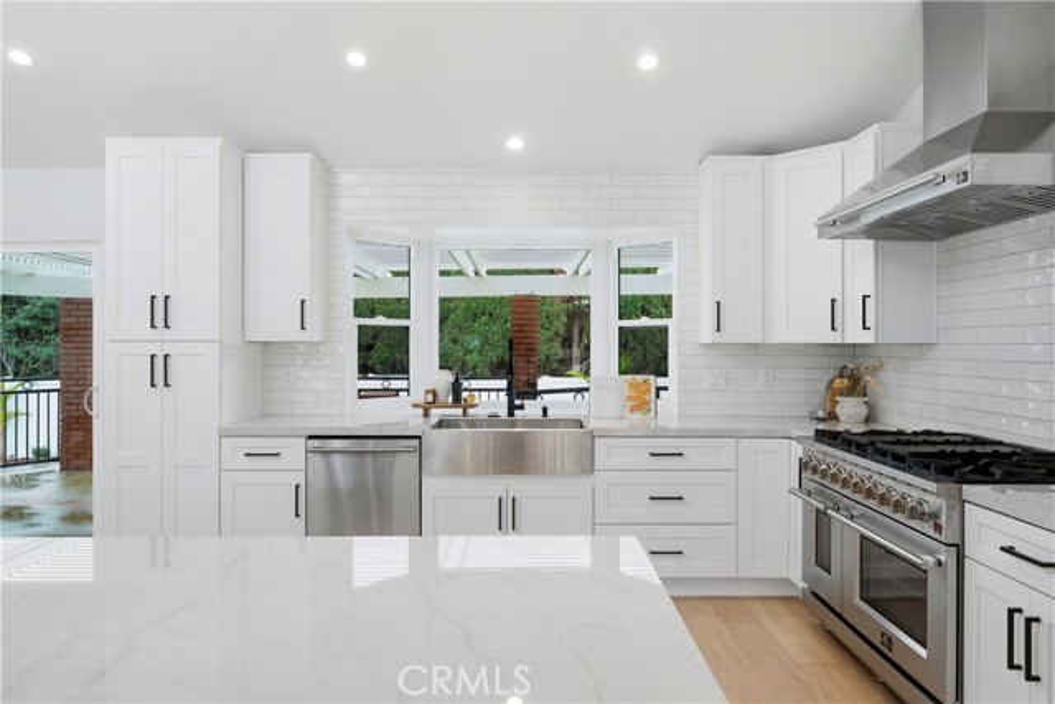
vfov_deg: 53.2
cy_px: 352
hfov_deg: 73.7
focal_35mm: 24
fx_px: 703
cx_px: 528
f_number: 7.1
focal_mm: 24
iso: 320
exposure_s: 1/160
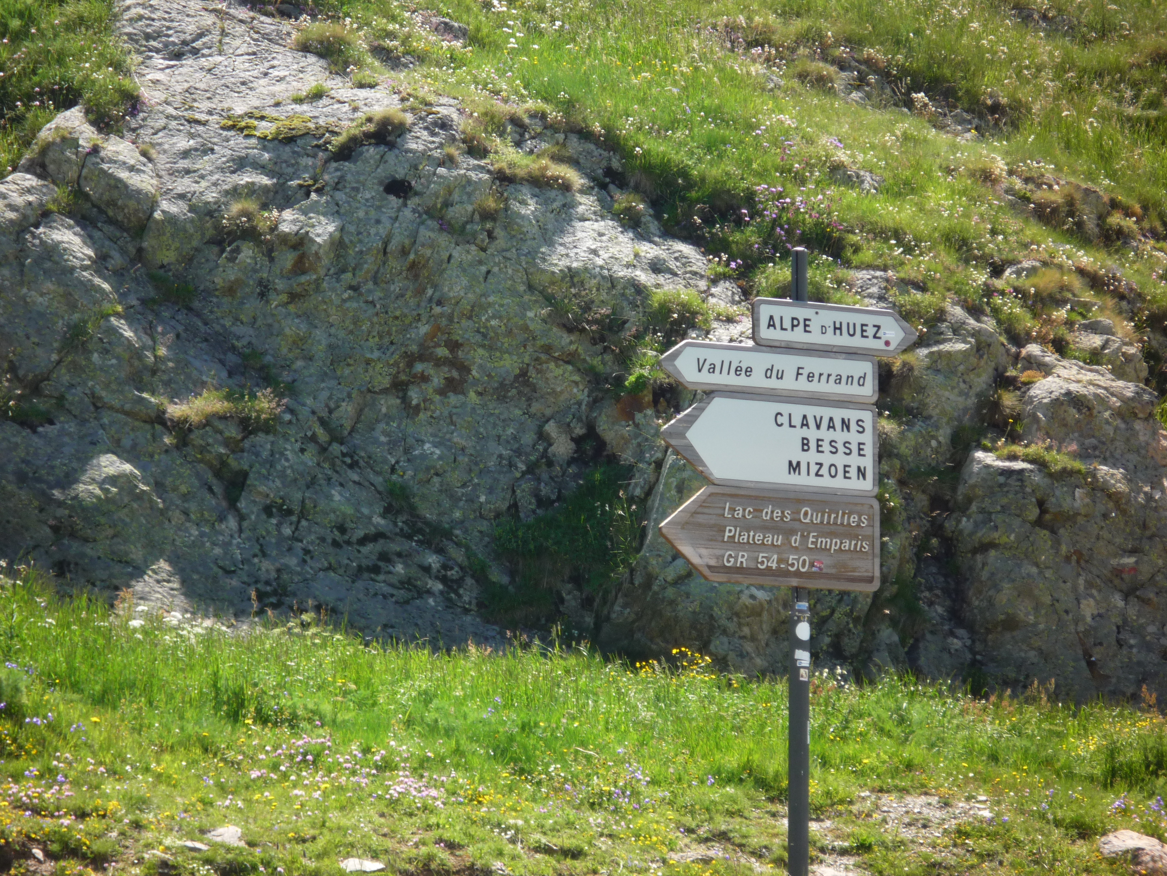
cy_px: 438
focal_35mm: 150
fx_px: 5057
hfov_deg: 13.2
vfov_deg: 9.9
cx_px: 584
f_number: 5.9
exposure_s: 1/125
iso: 100
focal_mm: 26
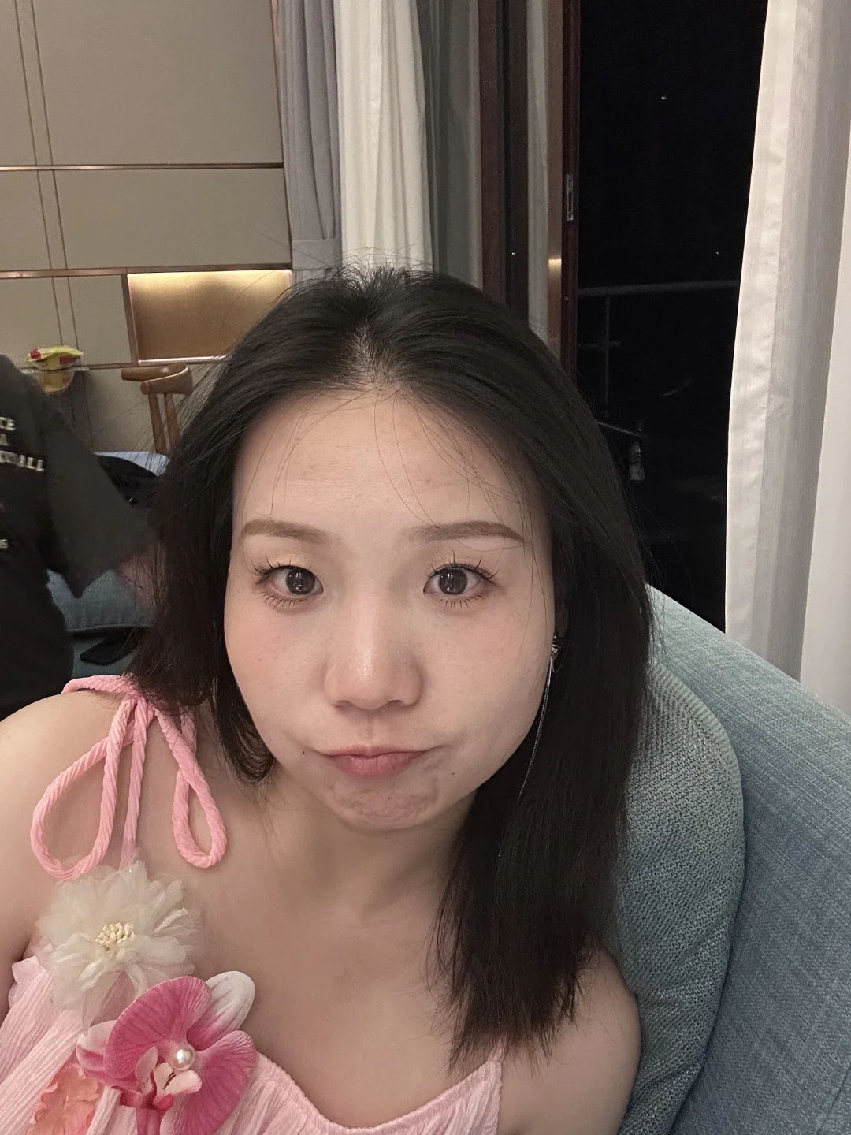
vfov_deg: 60.0
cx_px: 426
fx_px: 983
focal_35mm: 30
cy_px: 568
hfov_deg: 46.8
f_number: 1.9
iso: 320
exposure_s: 1/25
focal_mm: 2.69
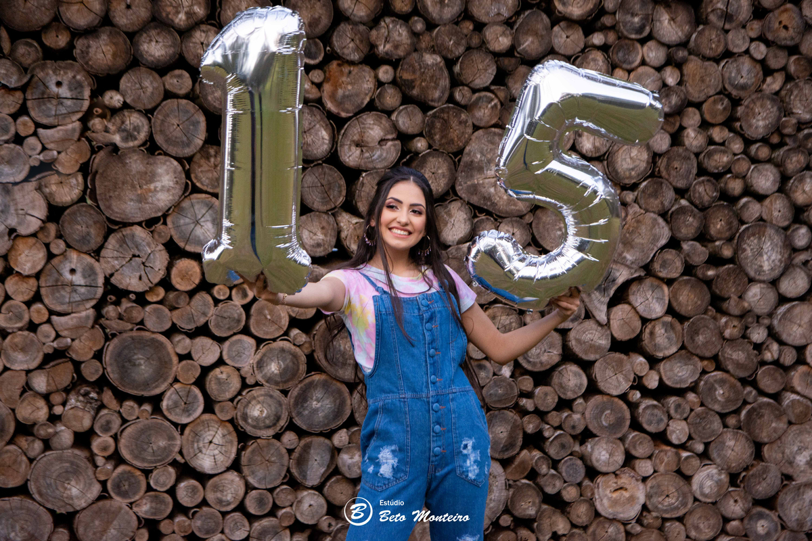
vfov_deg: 18.2
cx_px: 406
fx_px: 1692
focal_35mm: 75
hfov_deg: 27.0
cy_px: 270
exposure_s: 1/160
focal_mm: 50
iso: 800
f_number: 2.8
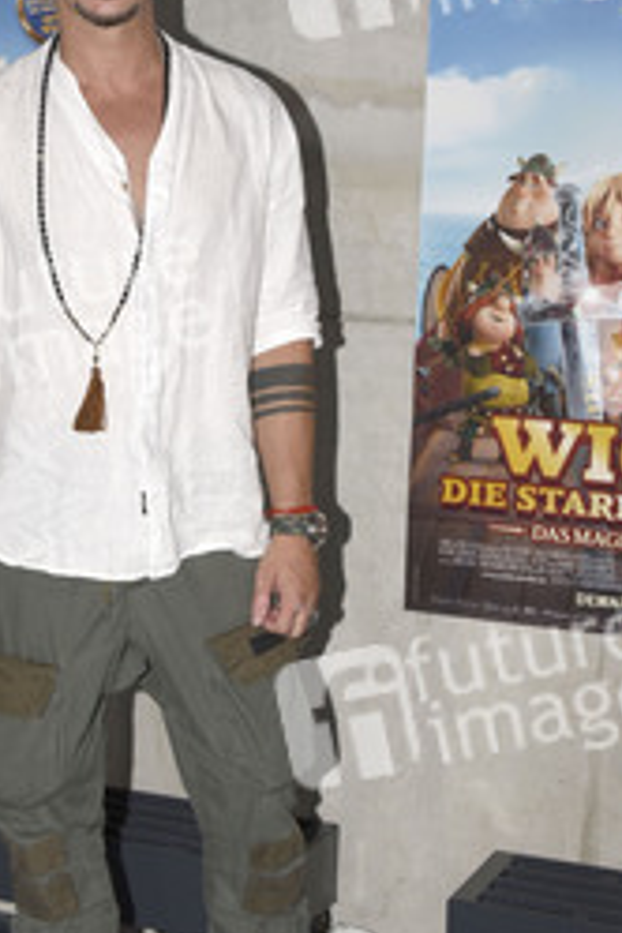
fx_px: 1581
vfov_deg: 32.9
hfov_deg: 22.0
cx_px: 127
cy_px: 513
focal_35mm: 61
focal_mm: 38
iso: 1000
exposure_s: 1/125
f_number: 6.3
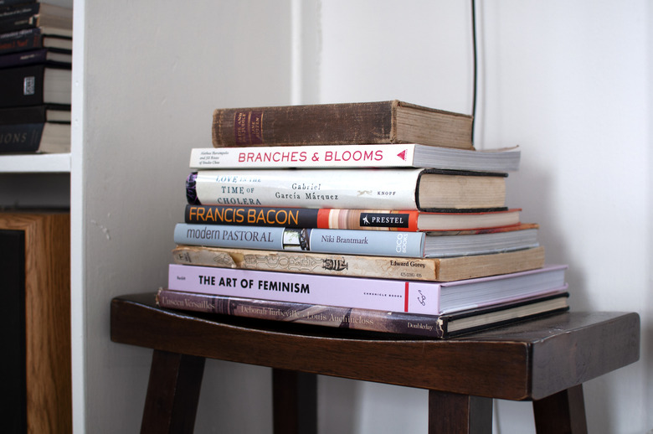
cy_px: 217
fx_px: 951
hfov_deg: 37.9
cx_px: 326
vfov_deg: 25.7
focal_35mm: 52
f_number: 2.8
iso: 320
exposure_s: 1/100
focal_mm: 35
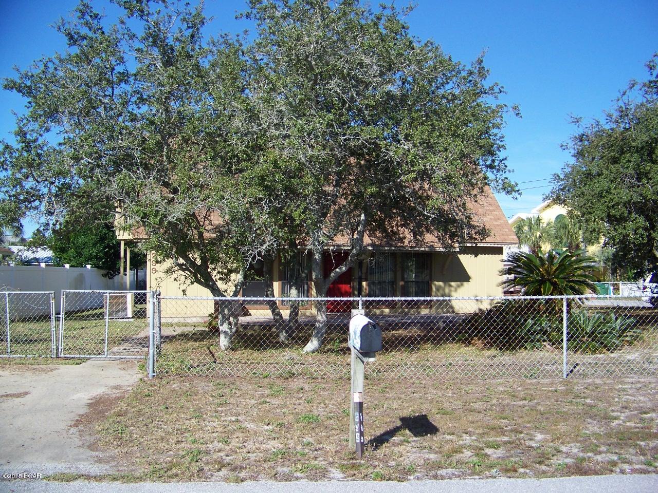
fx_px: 684
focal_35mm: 36
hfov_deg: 51.4
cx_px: 329
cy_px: 246
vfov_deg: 39.7
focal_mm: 5.85
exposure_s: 1/800
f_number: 2.8
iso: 64
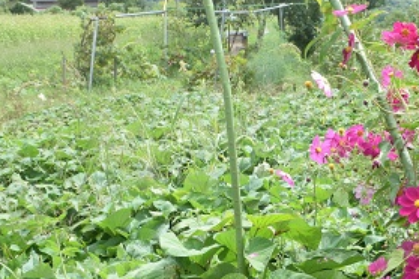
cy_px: 206
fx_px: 675
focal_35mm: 58
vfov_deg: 23.2
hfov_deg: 34.1
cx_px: 285
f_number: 8
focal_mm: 18
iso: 200
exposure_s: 1/250
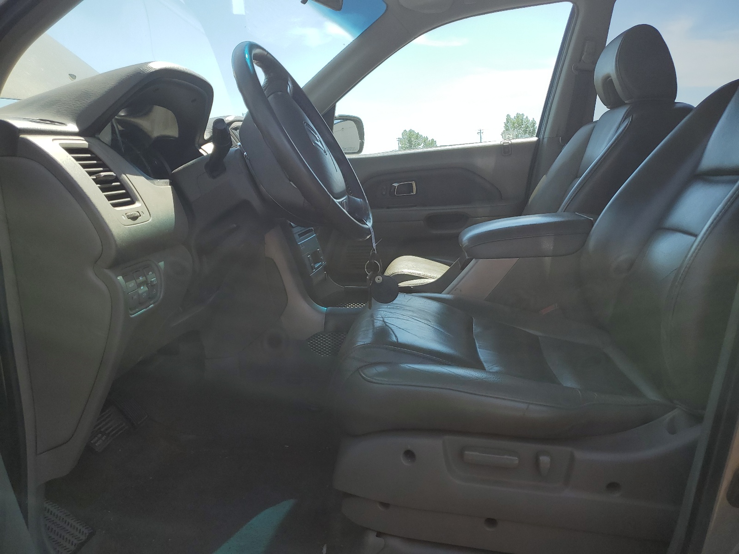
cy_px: 277
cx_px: 370
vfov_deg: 53.1
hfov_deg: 67.3
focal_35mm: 26
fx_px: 555
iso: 50
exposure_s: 1/2000
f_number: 1.5
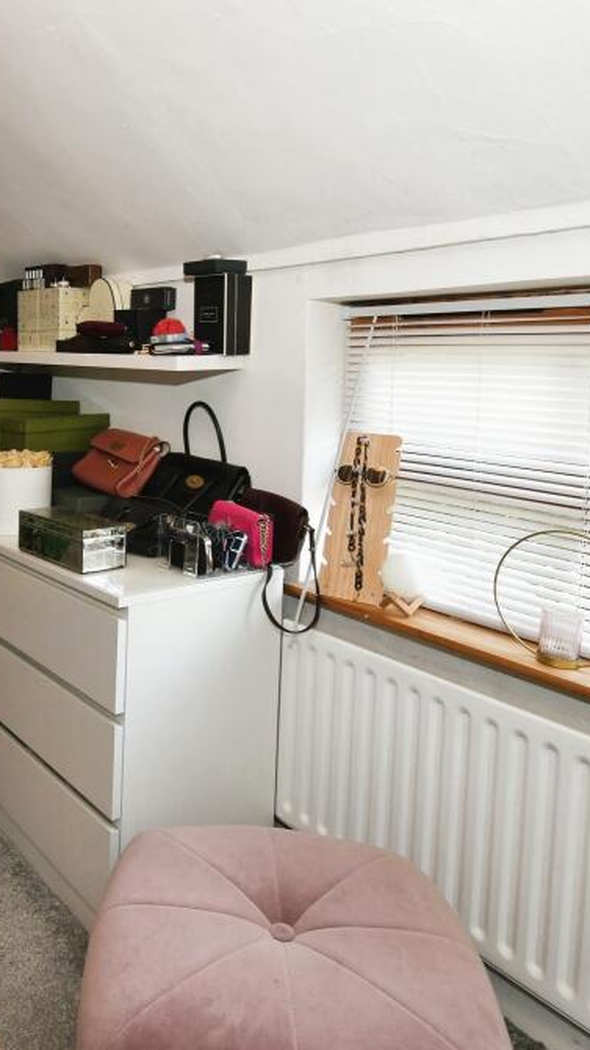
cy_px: 533
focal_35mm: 24
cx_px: 133
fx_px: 668
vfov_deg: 76.3
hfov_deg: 45.6
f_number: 7.1
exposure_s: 1/60
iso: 800
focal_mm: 10
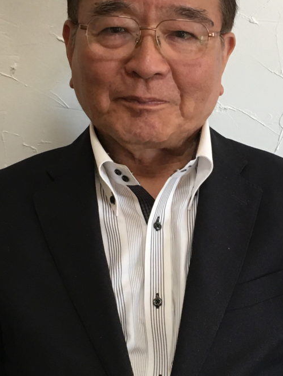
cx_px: 145
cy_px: 179
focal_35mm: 45
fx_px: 490
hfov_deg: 32.2
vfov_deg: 42.0
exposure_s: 1/30
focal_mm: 4.15
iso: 40
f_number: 2.2
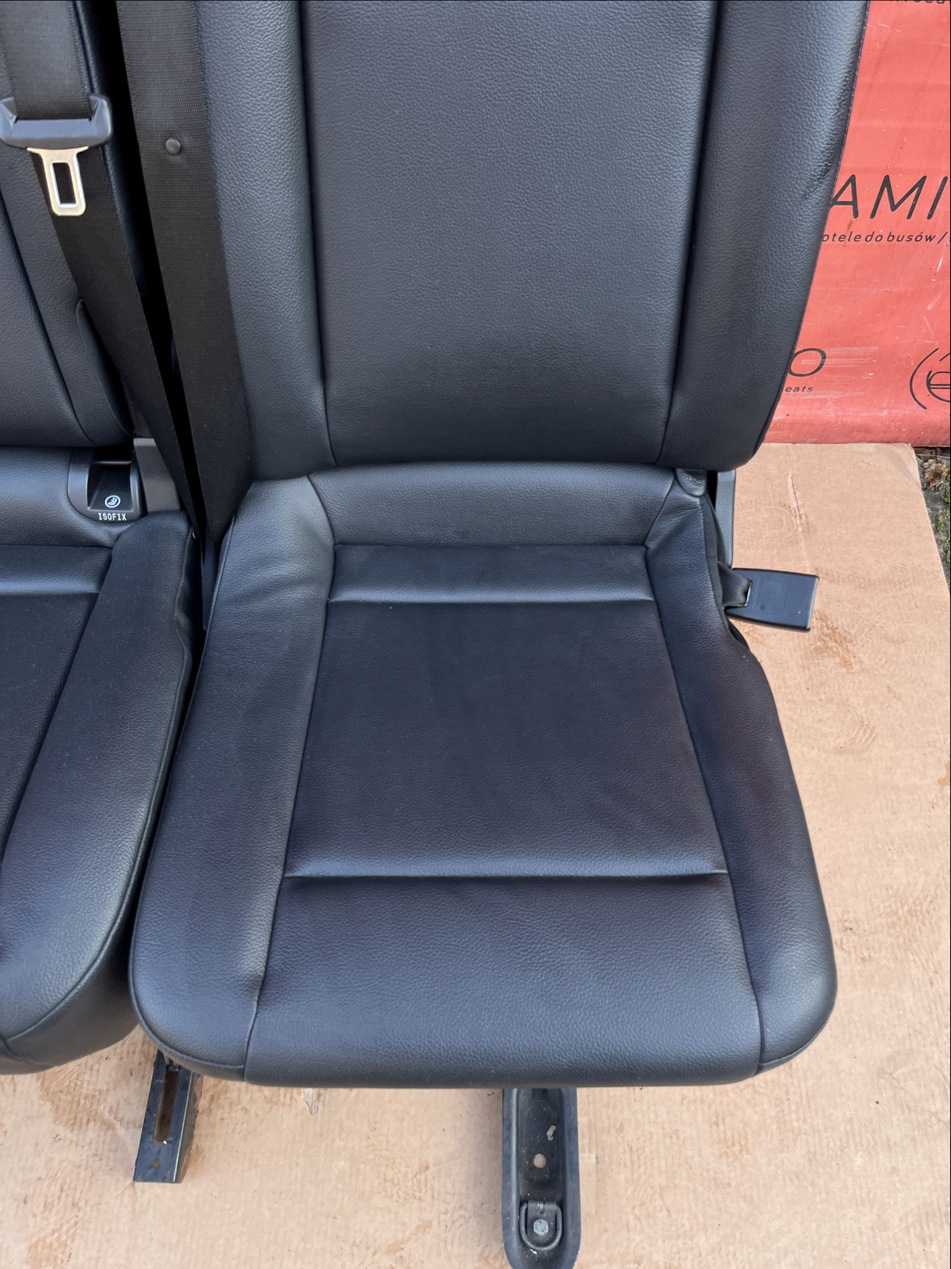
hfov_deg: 53.1
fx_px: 952
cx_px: 476
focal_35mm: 26
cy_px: 634
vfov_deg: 67.3
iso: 40
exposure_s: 1/191
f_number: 1.6
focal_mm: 5.1
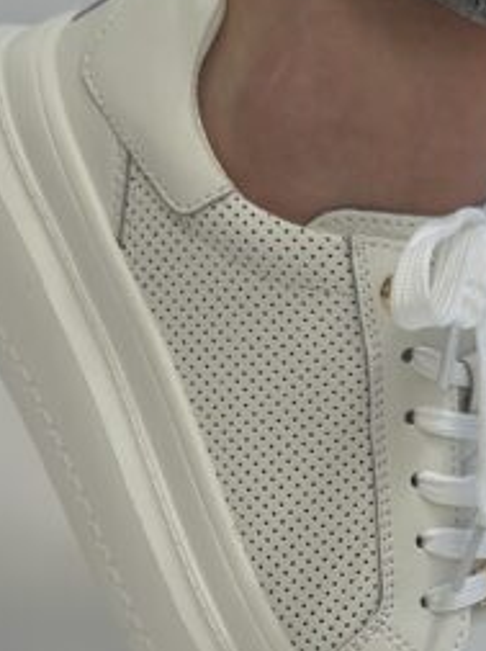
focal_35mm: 152
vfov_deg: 13.0
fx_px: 2853
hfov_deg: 9.6
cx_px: 589
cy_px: 298
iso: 100
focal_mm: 6.86
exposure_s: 1/121
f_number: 1.78
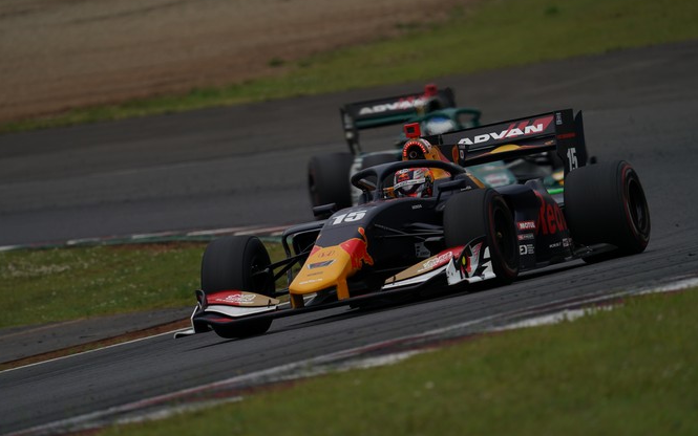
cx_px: 324
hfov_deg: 3.2
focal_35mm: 662
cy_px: 202
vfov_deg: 2.0
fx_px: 12596
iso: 100
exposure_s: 1/640
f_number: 6.3
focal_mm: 600
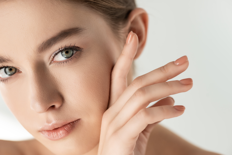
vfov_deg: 13.1
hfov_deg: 19.5
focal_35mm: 105
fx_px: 677
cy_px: 78
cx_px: 116
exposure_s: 1/200
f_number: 5
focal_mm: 105
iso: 125
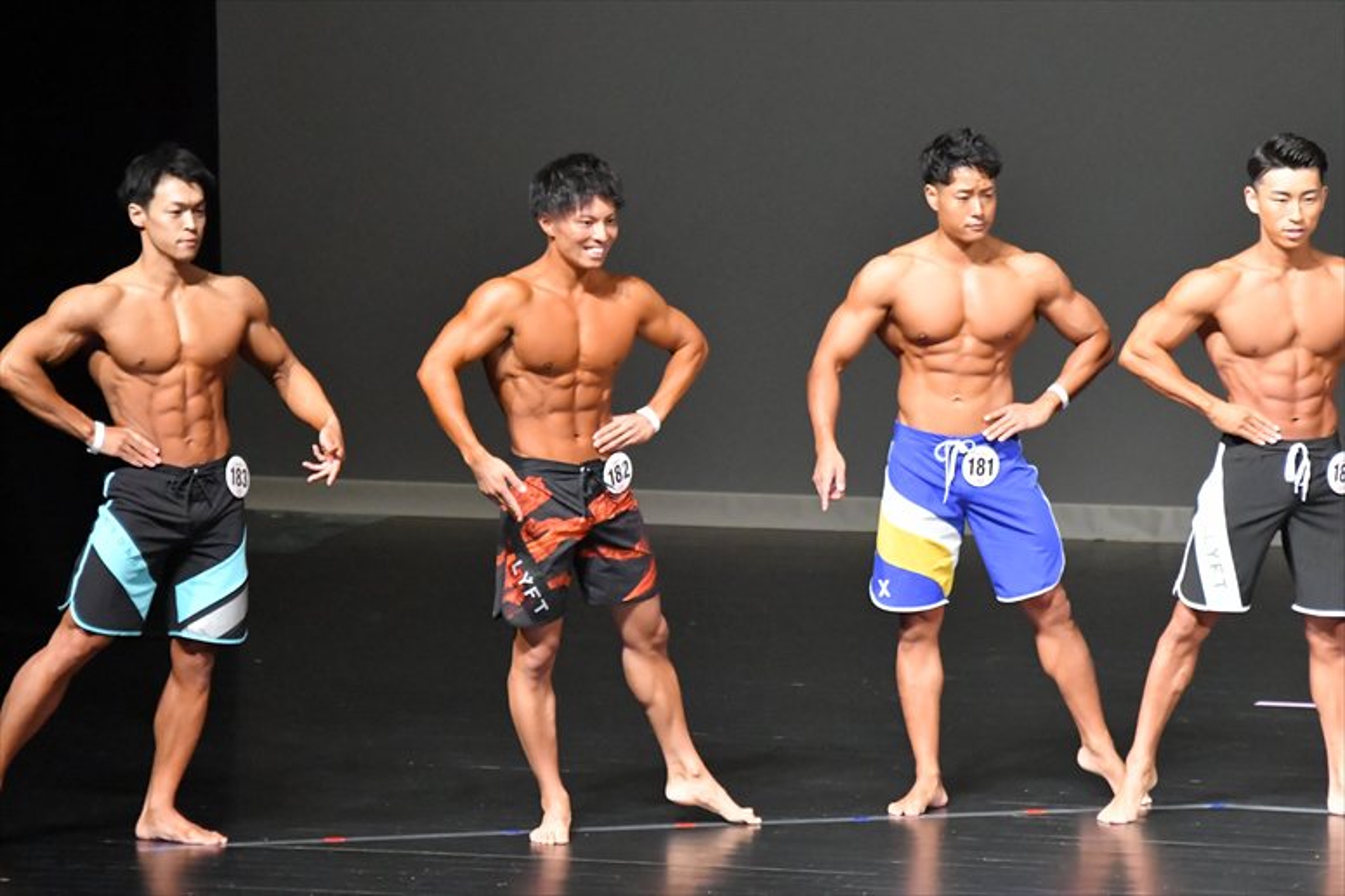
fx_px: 11763
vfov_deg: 4.4
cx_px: 672
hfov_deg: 6.5
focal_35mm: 315
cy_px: 448
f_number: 5.6
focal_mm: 210
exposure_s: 1/400
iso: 11400
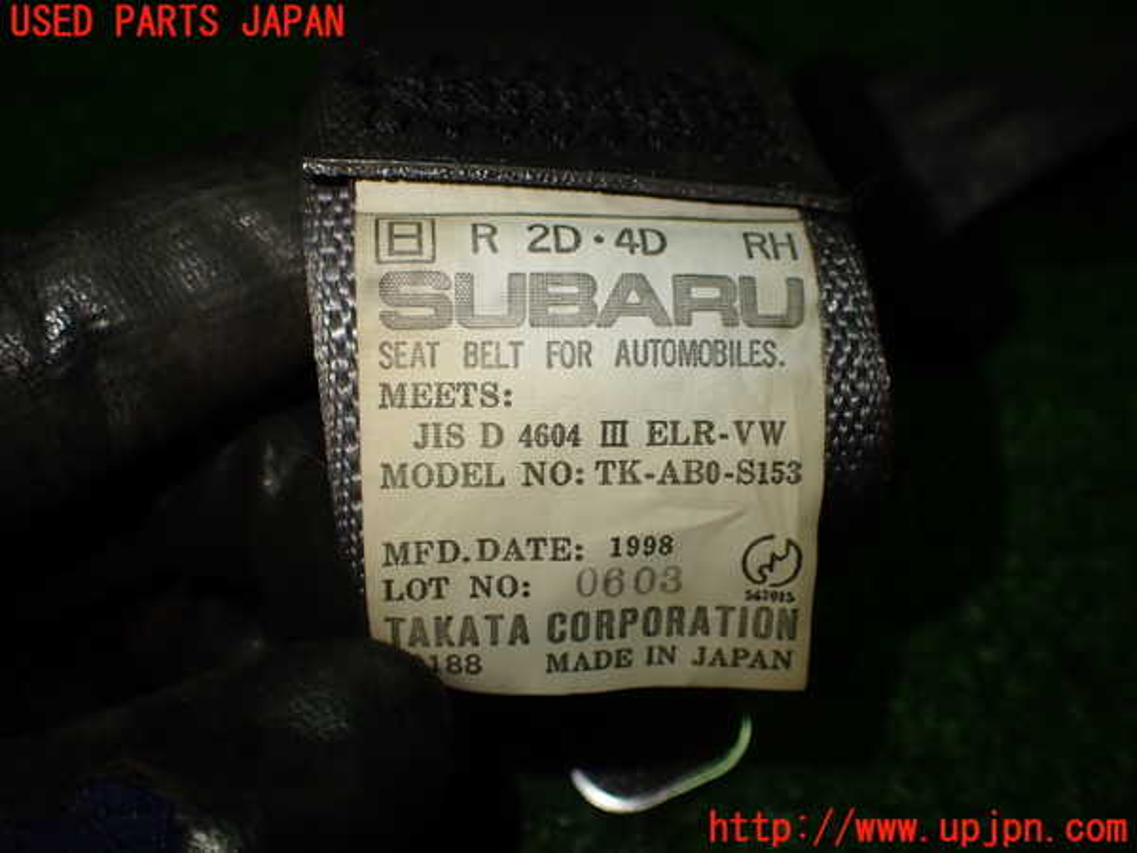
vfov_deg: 46.8
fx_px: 985
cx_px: 568
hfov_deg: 60.0
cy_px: 426
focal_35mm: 30
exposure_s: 1/125
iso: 125
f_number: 2.3
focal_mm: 5.4
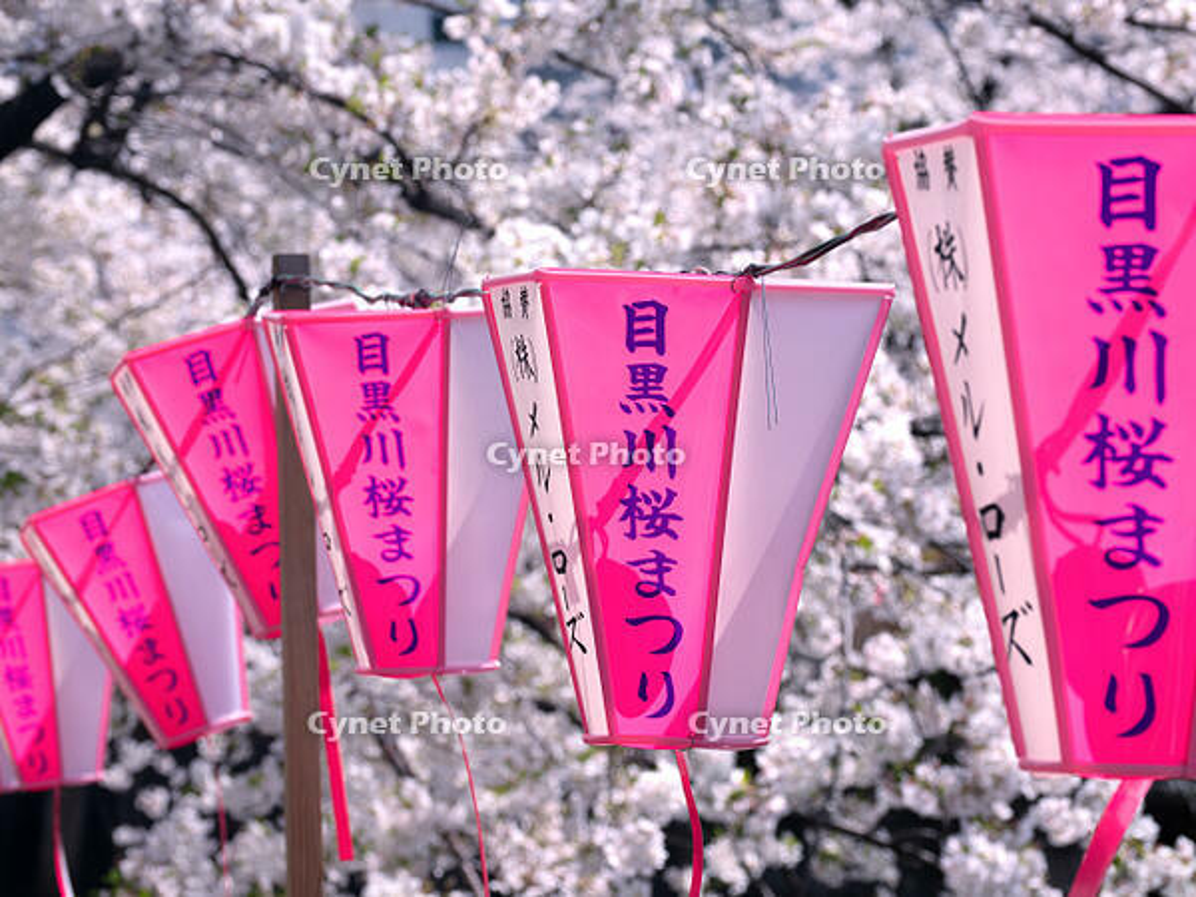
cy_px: 448
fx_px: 5528
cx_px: 598
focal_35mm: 160
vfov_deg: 9.3
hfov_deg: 12.3
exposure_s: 1/320
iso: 200
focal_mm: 80
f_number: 8
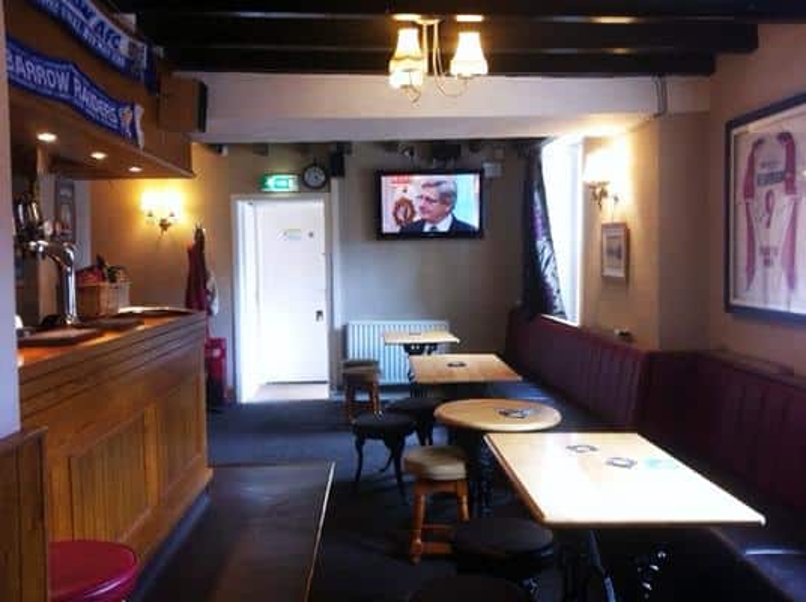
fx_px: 813
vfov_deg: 40.6
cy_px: 301
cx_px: 403
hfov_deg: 52.7
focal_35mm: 35
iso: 80
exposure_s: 1/15
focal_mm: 3.85
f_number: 2.8
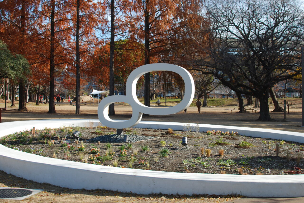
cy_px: 102
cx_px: 152
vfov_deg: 25.8
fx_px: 444
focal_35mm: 52
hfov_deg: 37.8
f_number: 6.3
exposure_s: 1/160
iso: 100
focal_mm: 35
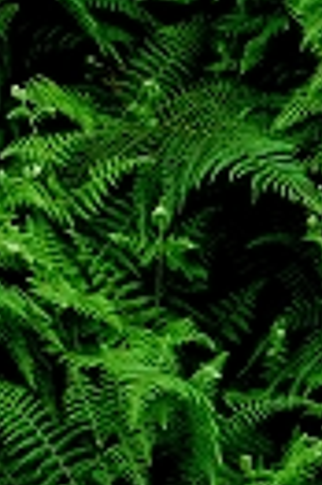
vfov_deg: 6.5
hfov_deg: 4.2
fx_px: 4251
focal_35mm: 316
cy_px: 557
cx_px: 973
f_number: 10
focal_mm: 46
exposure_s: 1/320
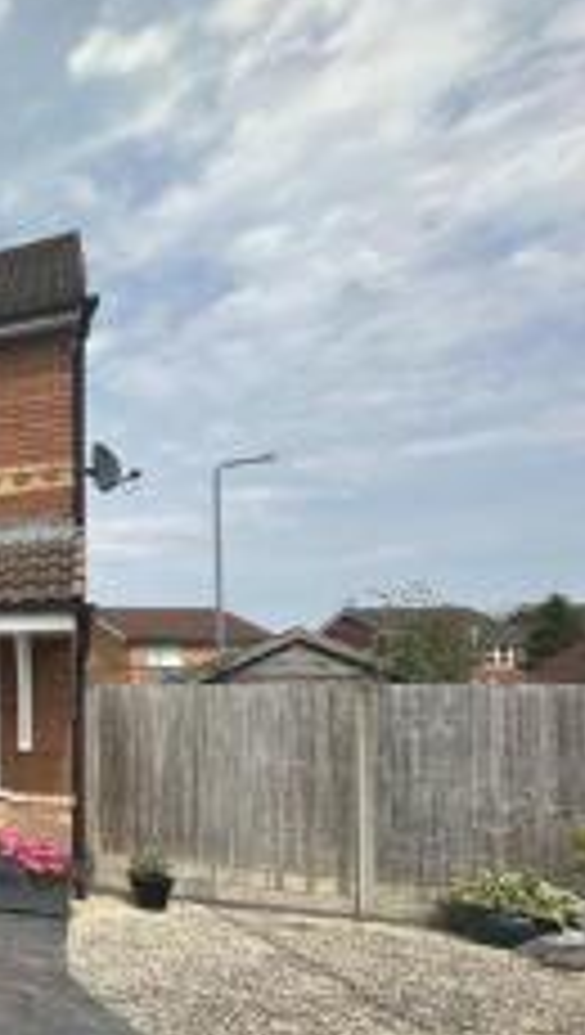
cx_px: -326
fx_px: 769
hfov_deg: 26.8
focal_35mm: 28
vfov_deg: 66.3
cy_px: 677
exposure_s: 1/1795
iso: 50
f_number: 2.2
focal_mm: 2.22
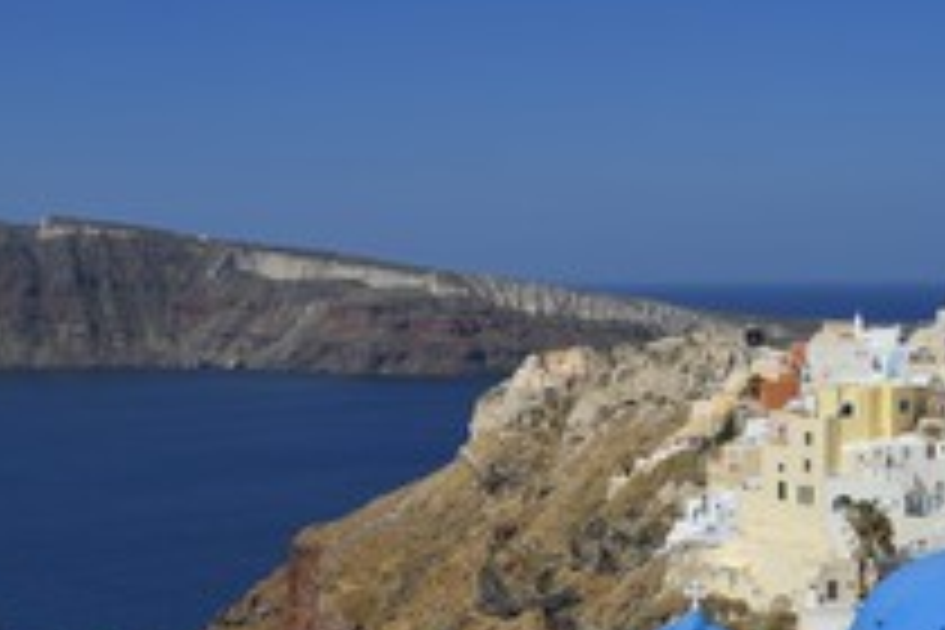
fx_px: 1680
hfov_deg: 31.1
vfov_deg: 20.6
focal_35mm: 64
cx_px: 639
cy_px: 608
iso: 100
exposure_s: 1/250
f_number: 10
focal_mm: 32
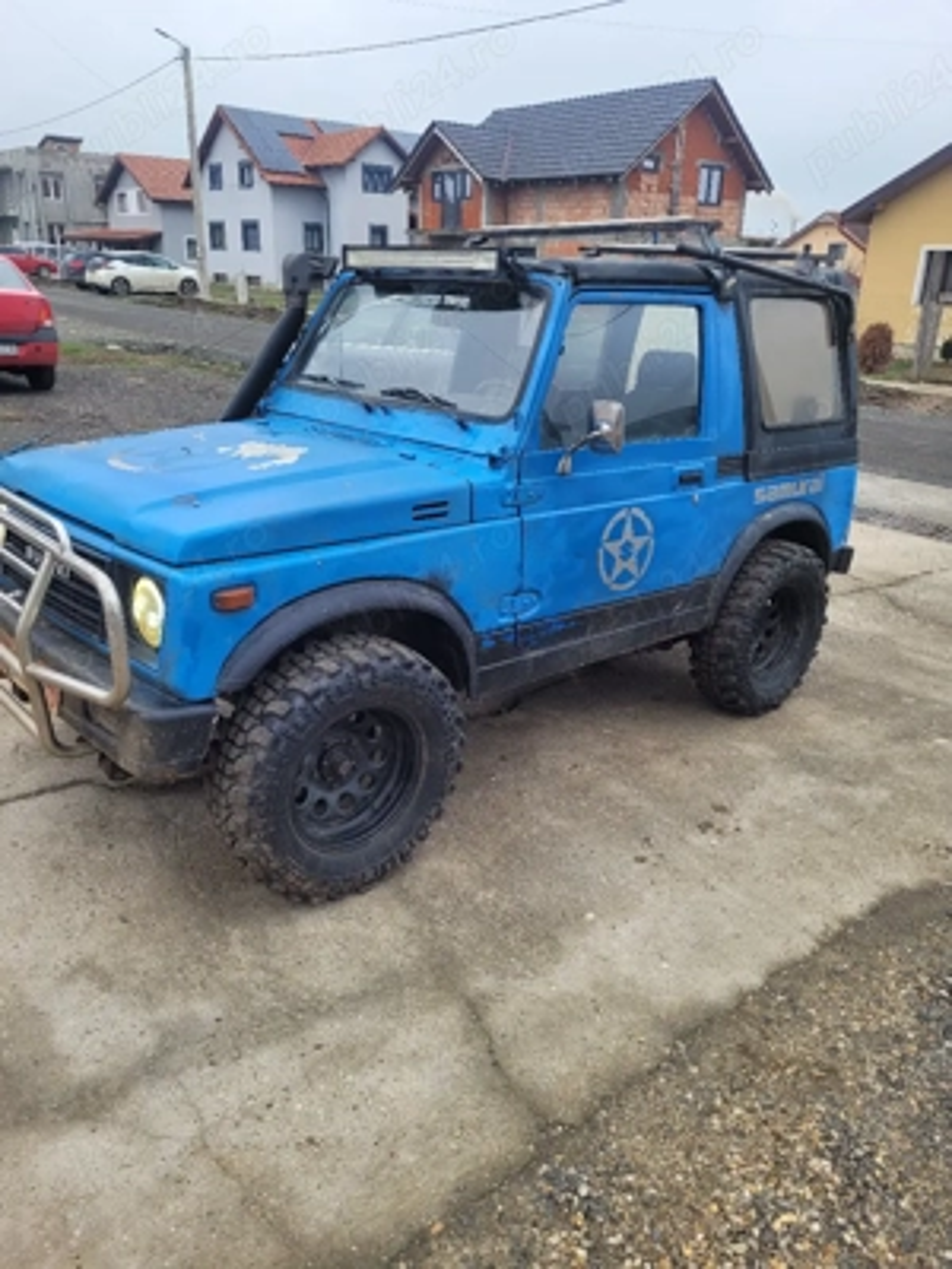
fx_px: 953
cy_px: 634
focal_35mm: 26
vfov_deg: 67.3
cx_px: 476
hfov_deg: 53.1
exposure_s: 1/526
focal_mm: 5.4
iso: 40
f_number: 1.8
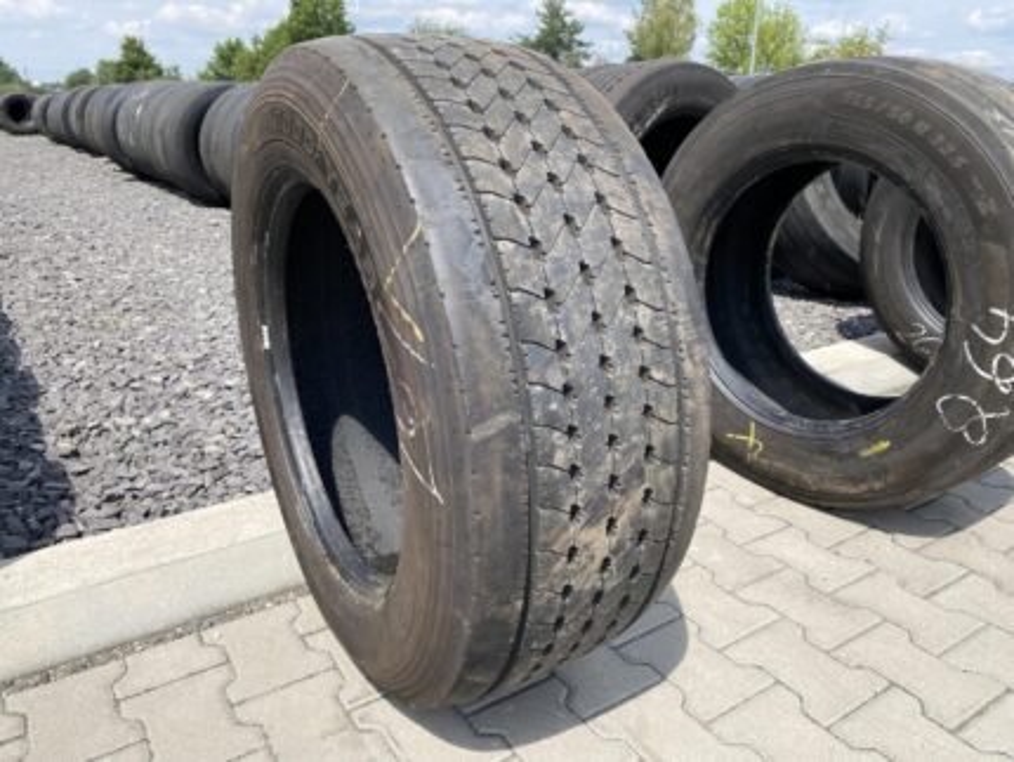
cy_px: 381
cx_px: 507
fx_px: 762
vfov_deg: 53.1
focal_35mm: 26
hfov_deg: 67.3
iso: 32
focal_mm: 4.25
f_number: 1.8
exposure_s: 1/1653
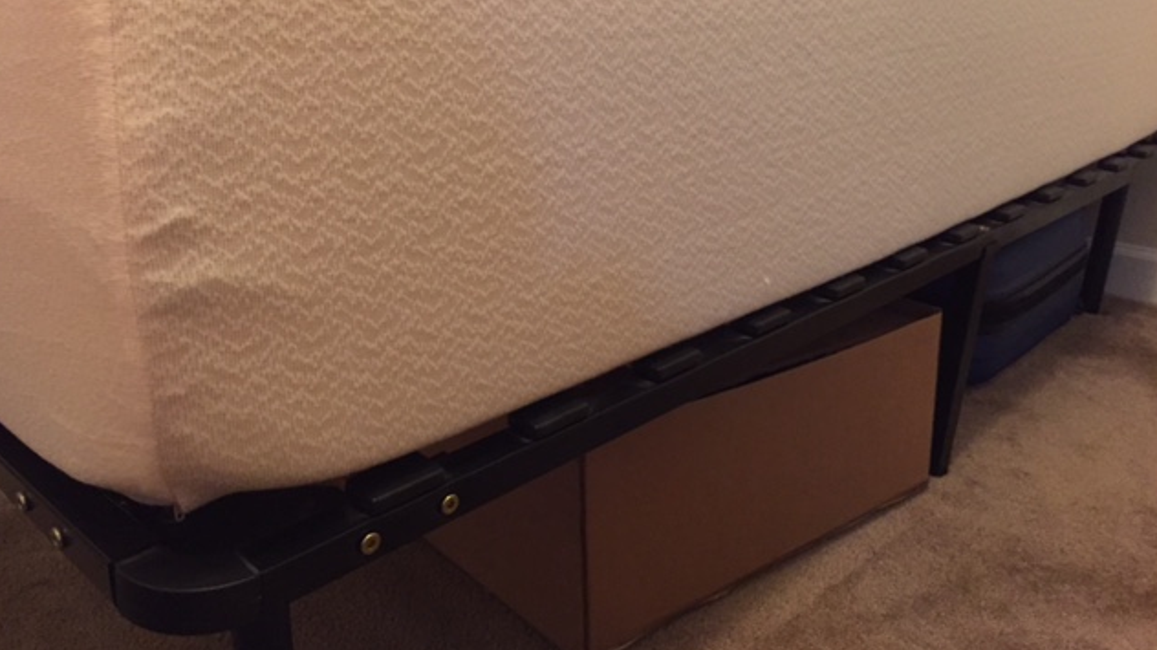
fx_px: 981
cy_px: 233
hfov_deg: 61.0
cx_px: 577
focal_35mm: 32
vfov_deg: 36.4
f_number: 2.2
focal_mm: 4.15
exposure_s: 1/30
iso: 250
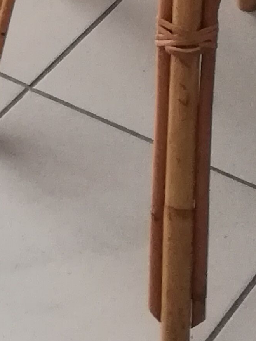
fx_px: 1913
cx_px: 129
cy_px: -479
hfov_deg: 7.7
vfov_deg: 9.2
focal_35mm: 194
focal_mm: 3.81
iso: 320
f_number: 2.2
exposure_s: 1/33.3
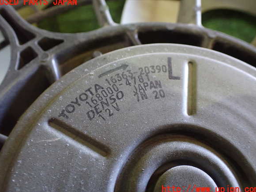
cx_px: 129
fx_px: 229
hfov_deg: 58.4
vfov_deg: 45.4
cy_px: 96
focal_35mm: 31
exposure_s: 1/30
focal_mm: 5.4
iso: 800
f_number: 2.3
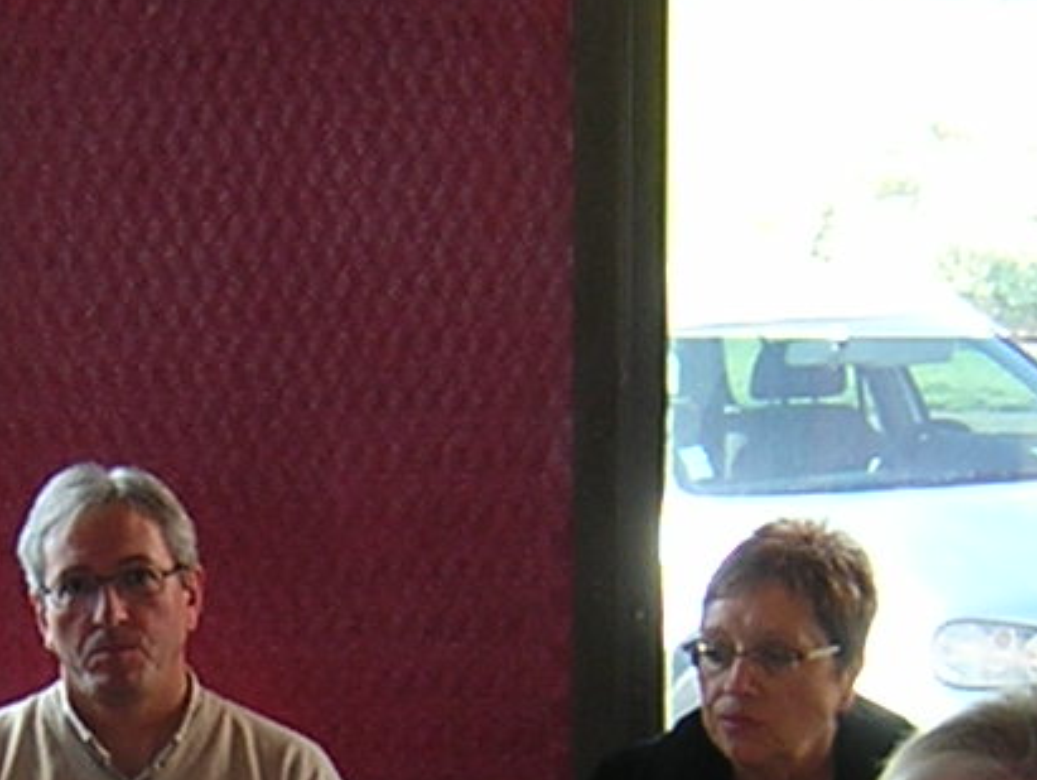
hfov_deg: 14.0
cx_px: 179
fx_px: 4198
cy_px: 727
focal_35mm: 140
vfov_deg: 10.5
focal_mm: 4.7
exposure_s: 1/30
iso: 100
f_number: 2.6
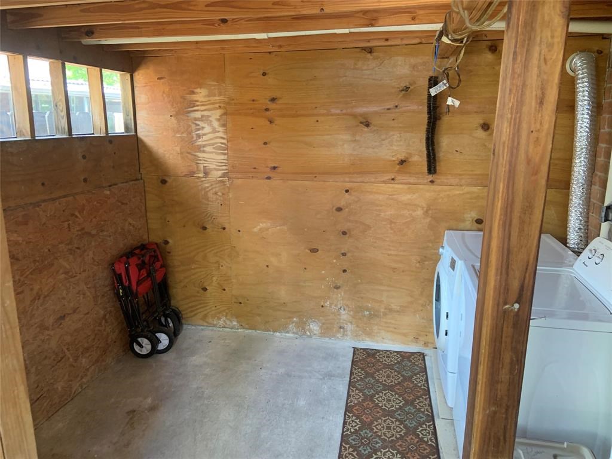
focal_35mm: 26
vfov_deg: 53.1
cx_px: 306
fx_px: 460
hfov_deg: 67.3
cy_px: 230
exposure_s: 1/60
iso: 320
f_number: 1.8
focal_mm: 4.25
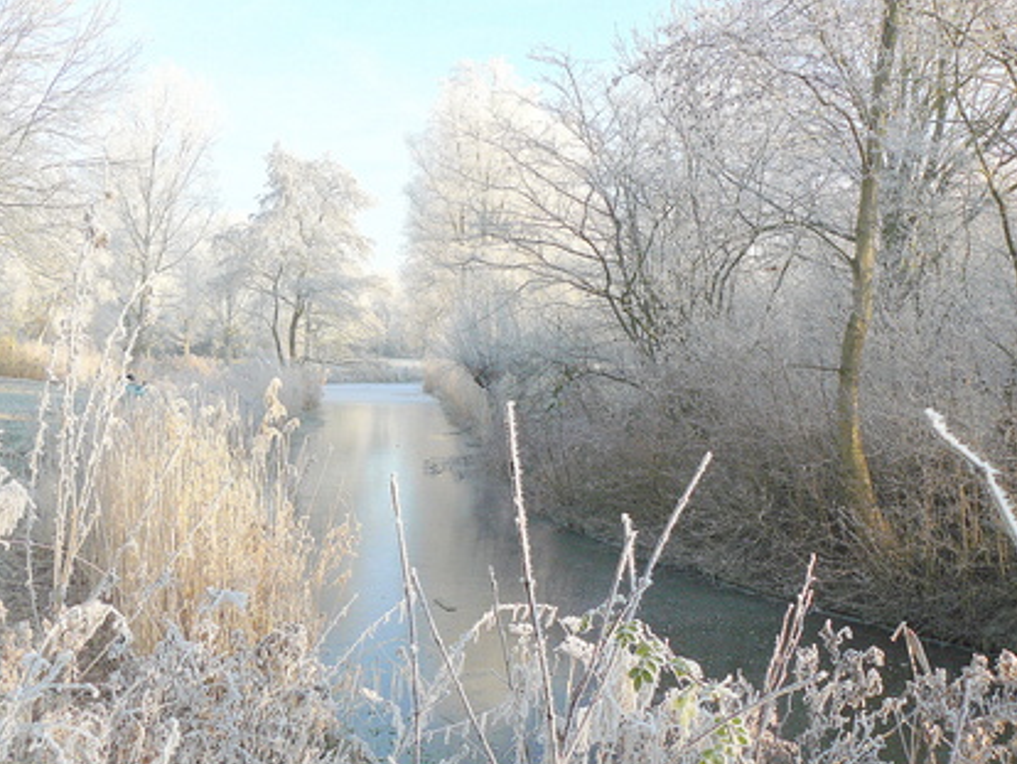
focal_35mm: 40
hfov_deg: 46.8
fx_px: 1176
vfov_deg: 36.0
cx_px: 484
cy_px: 377
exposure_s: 1/200
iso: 100
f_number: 4
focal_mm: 6
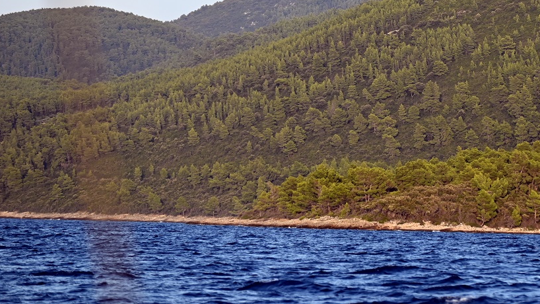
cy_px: 27
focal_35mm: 283
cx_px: 419
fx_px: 4052
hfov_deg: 7.6
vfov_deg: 4.3
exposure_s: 1/800
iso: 400
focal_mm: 170
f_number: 5
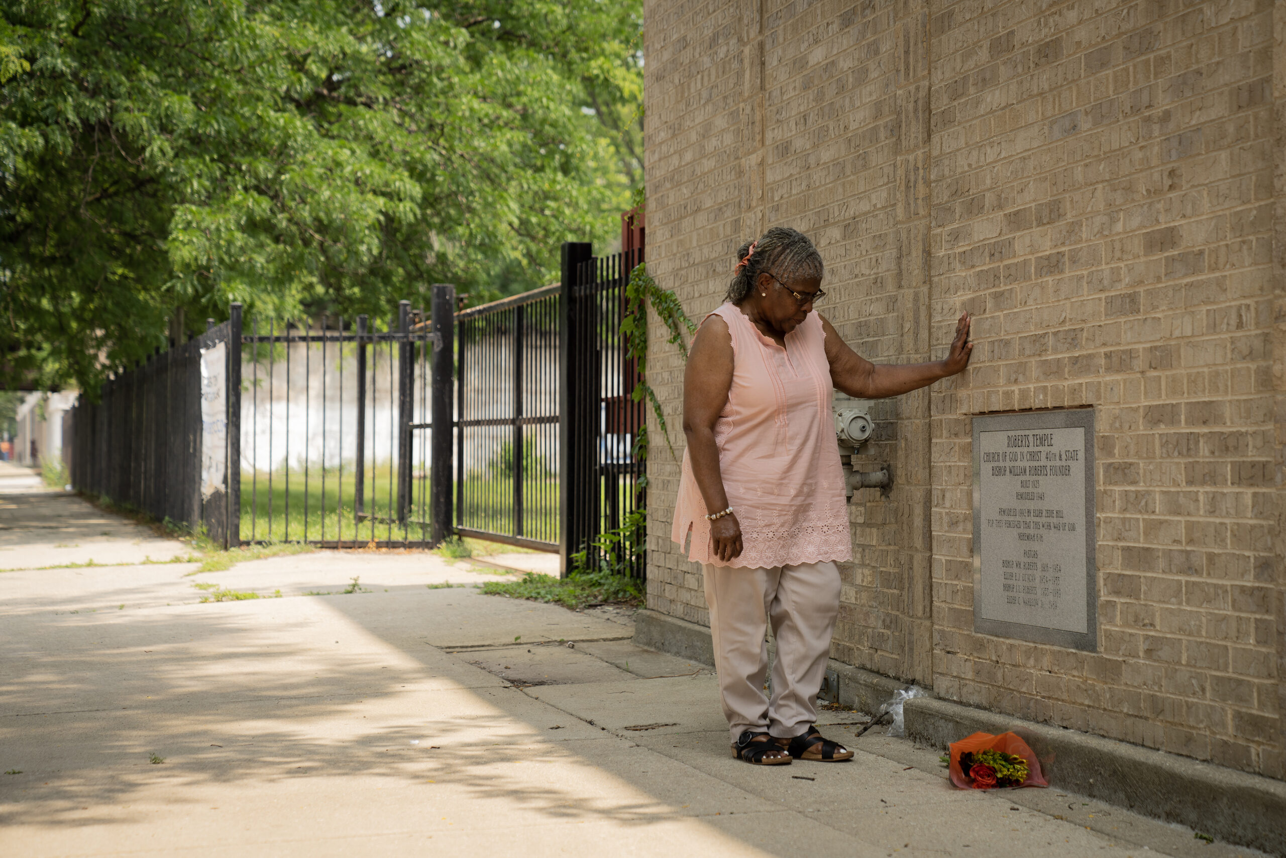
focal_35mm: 64
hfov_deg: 31.4
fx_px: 2286
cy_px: 429
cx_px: 643
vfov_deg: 21.2
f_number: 3.2
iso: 125
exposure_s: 1/500
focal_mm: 64
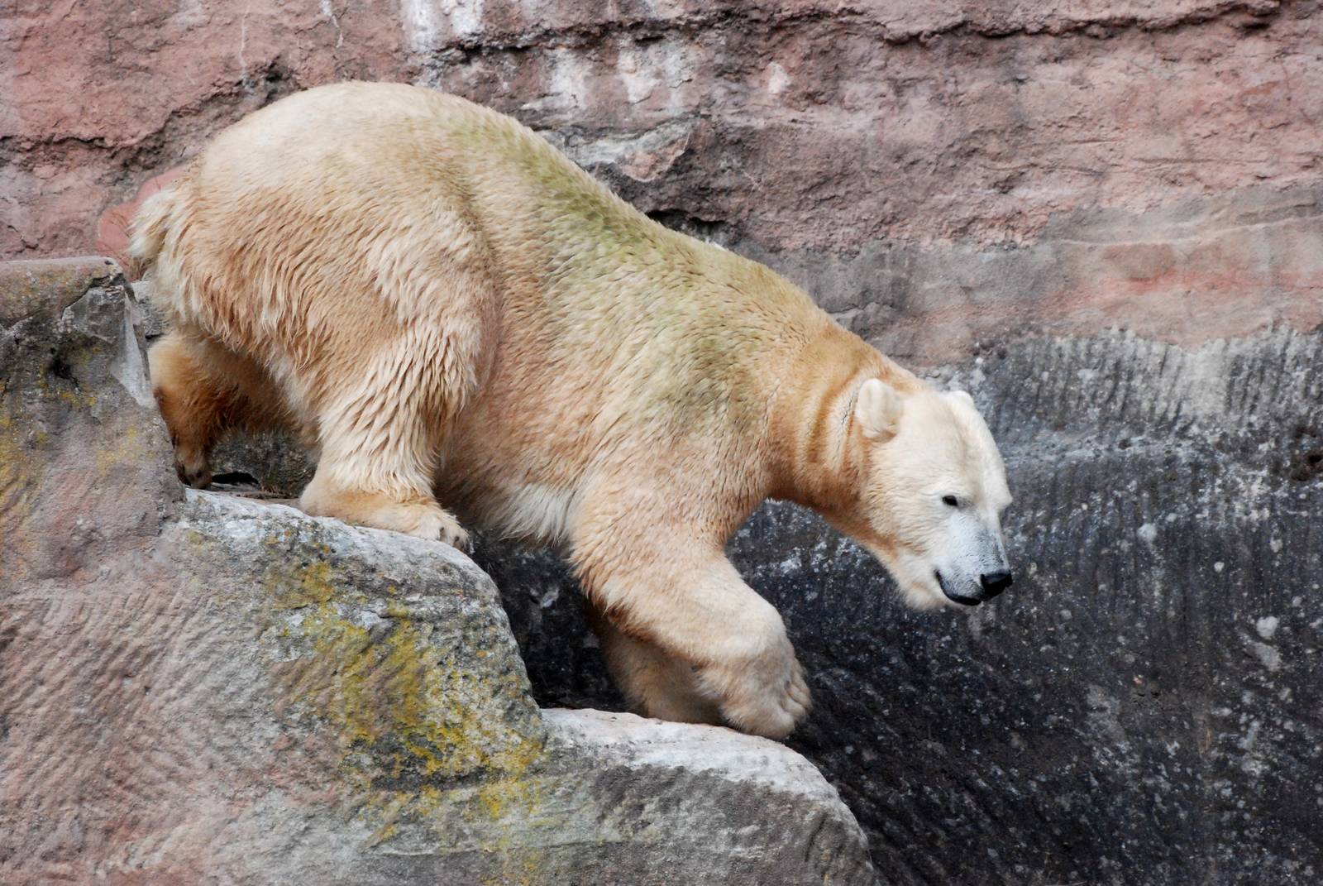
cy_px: 443
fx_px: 9382
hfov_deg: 8.1
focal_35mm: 255
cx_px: 662
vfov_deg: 5.4
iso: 1600
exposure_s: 1/2500
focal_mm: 170
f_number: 6.3
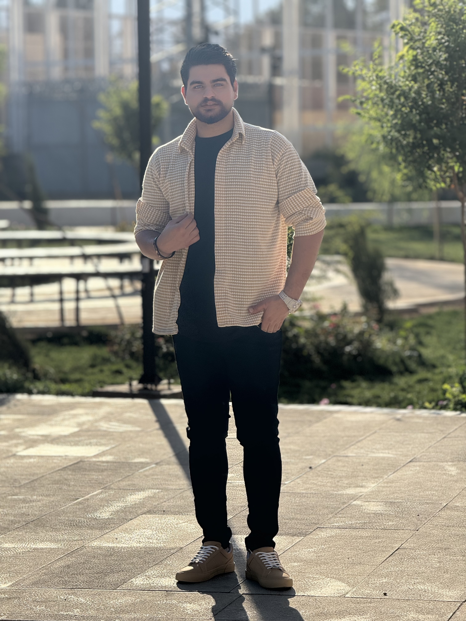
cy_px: 310
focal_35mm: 120
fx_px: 2154
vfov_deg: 16.4
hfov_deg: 12.3
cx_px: 233
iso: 50
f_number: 2.8
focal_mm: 15.66
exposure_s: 1/1227
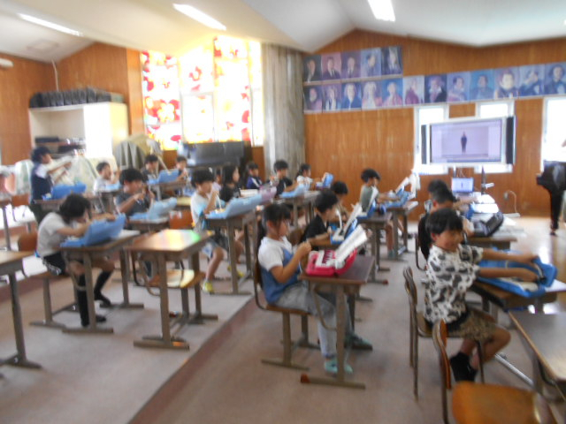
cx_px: 283
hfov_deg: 67.3
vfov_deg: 53.1
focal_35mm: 26
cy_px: 212
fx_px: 425
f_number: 3.2
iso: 280
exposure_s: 1/30
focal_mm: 4.6
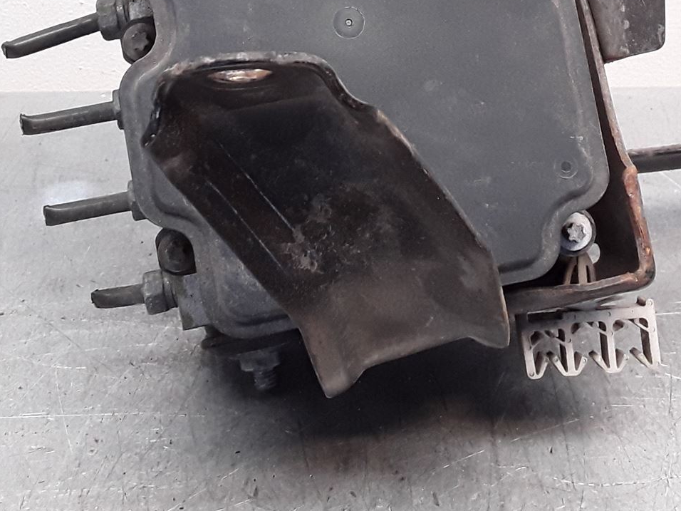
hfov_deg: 32.1
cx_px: 407
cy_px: 35
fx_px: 1180
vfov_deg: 23.6
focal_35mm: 60
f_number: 1.9
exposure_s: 1/100
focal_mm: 2.91
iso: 100
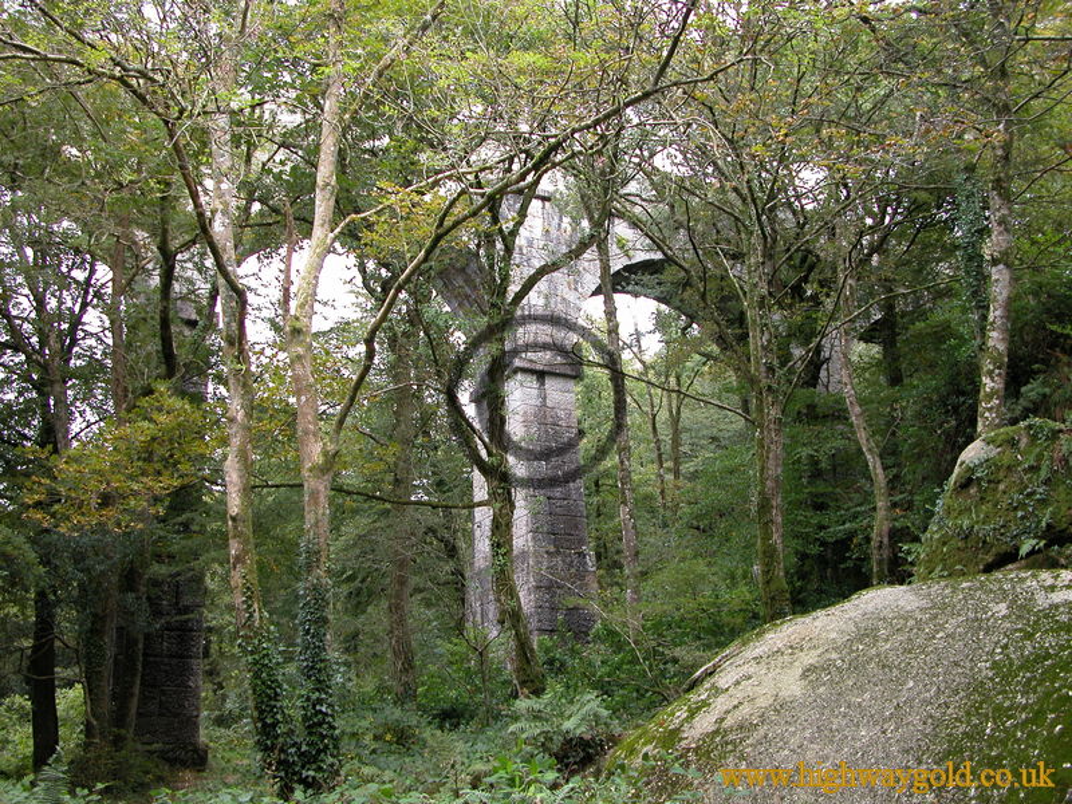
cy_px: 402
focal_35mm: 35
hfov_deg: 52.6
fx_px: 1084
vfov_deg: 40.7
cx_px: 536
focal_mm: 8.9
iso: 100
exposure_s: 1/41.2
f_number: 2.8
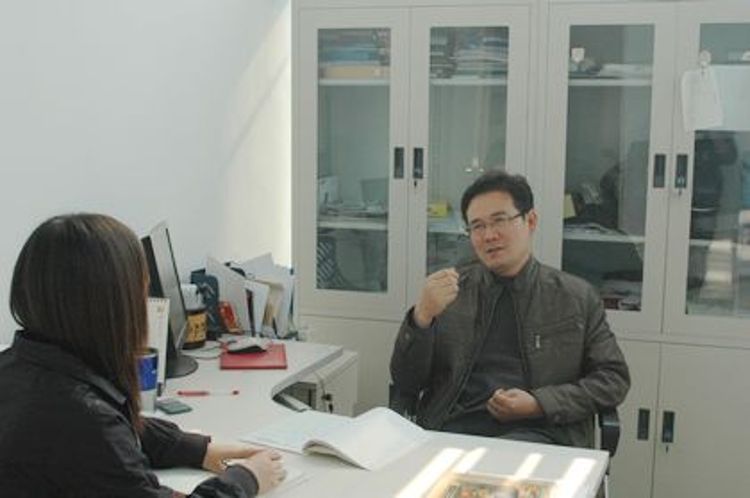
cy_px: 249
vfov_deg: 31.8
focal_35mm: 42
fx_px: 874
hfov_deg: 46.4
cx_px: 375
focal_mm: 28
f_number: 5.6
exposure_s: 1/125
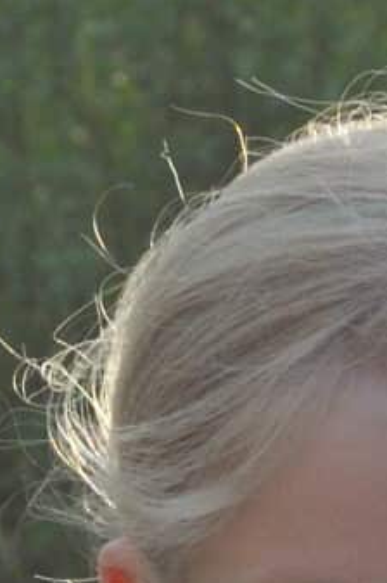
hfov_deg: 2.4
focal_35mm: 569
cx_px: 181
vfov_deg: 3.6
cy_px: 1325
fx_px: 9193
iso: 640
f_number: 9
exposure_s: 1/320
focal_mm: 50
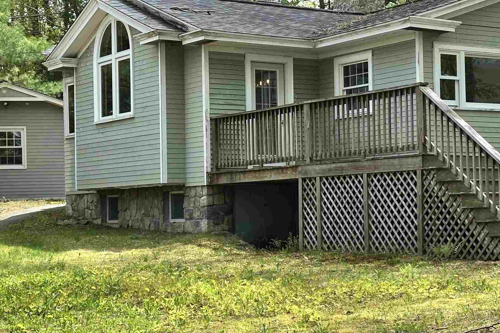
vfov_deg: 16.7
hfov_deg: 24.6
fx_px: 1139
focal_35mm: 82
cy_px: 179
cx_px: 335
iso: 64
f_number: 1.78
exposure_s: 1/1258
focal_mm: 6.86
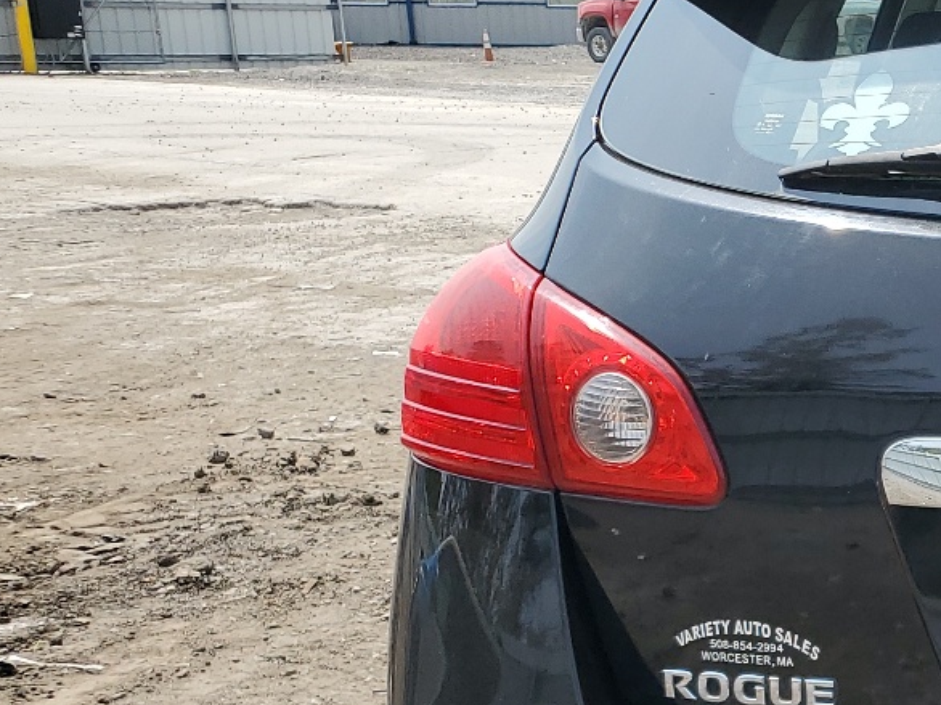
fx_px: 1929
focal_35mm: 71
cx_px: 1259
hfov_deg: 23.8
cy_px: 559
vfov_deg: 20.5
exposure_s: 1/2000
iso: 50
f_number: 1.5
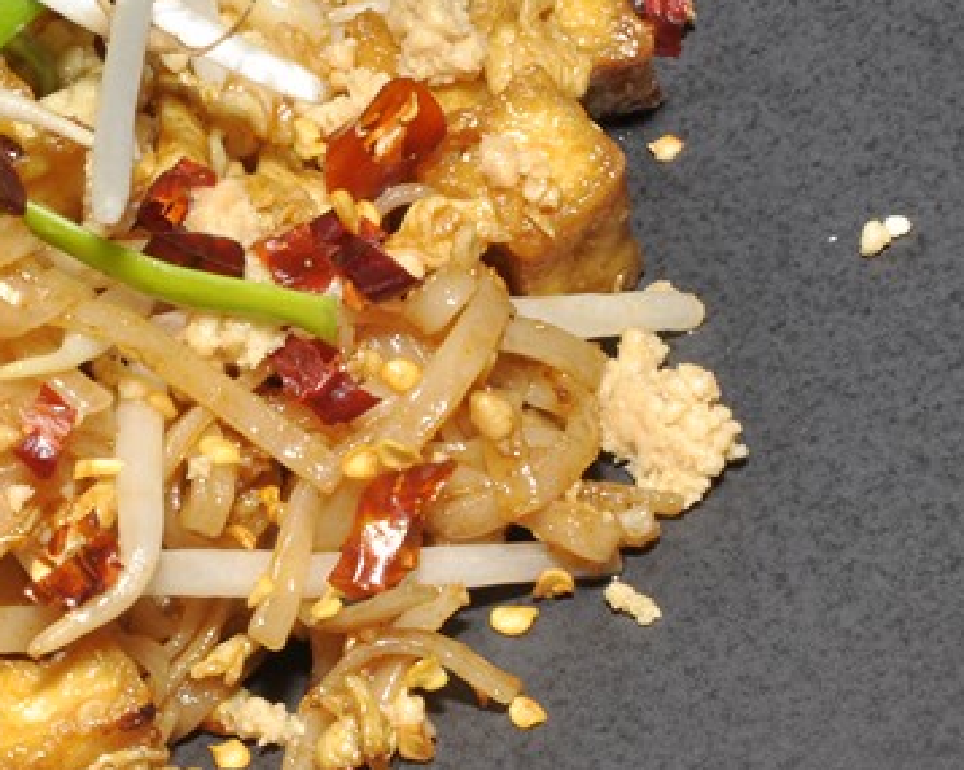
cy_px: 164
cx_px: -331
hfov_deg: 12.6
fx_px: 4203
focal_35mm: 147
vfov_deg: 10.4
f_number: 20
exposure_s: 1/60
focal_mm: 35
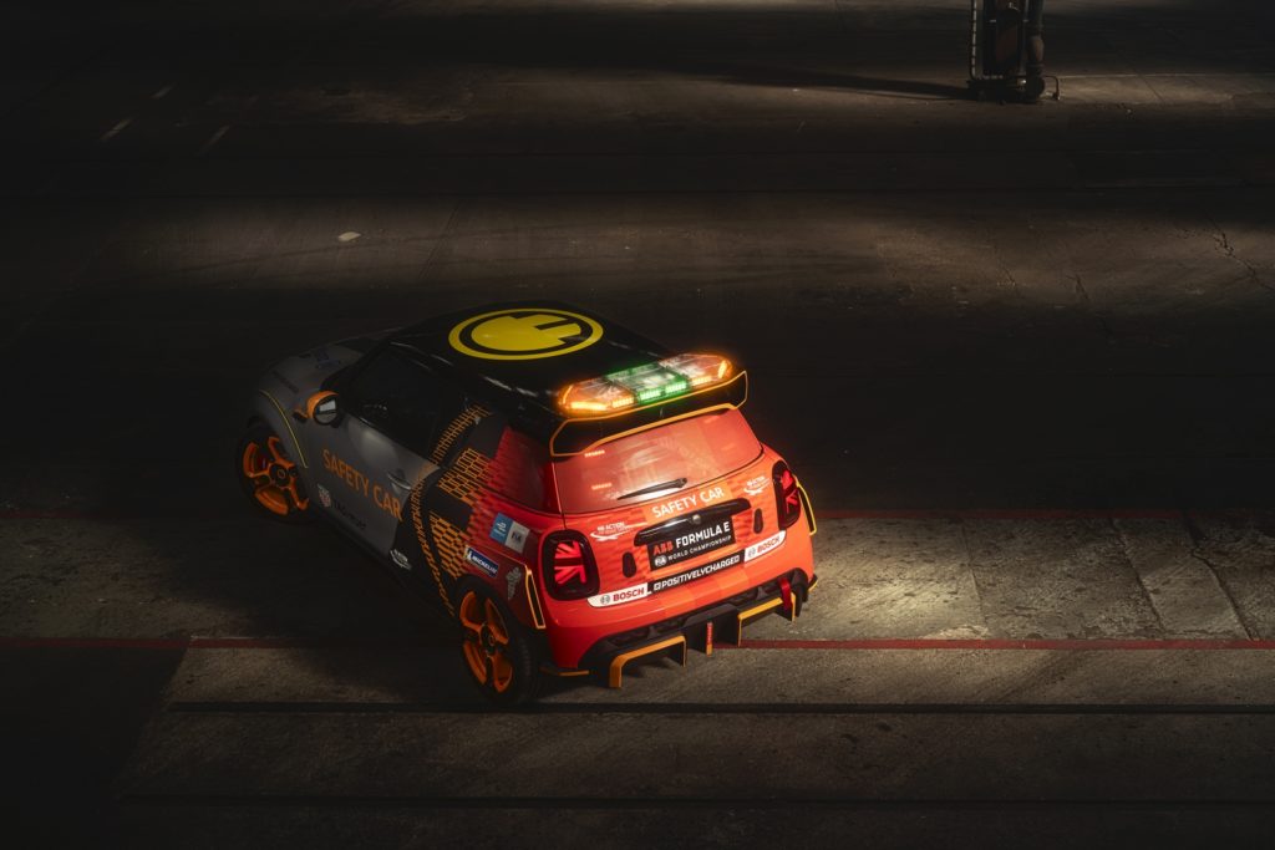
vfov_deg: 27.0
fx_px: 1771
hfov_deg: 39.6
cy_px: 425
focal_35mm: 50
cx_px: 638
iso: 100
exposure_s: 1/30
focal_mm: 50
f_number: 5.6
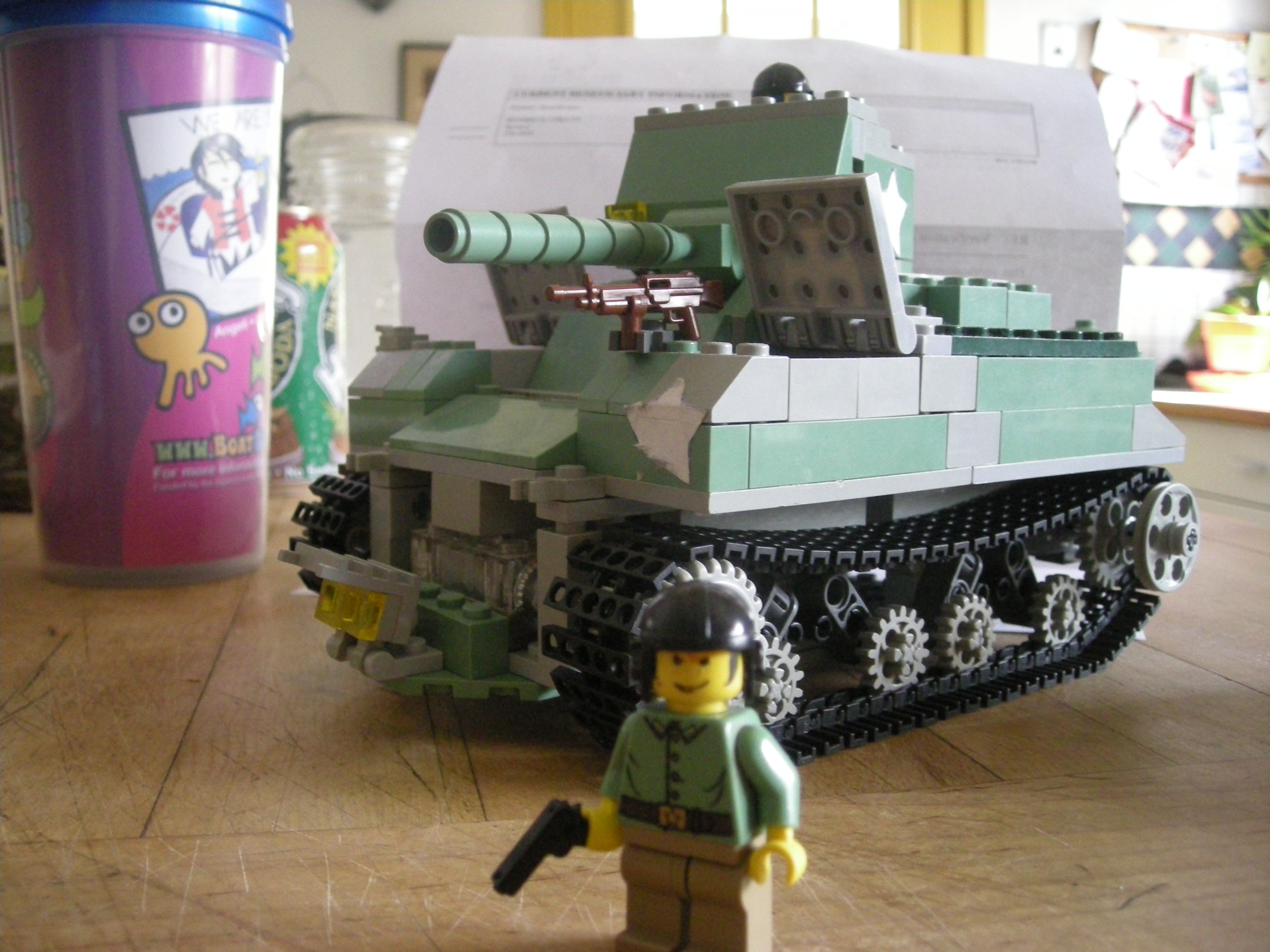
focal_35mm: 35
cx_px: 635
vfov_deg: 40.7
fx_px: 1284
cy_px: 476
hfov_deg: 52.6
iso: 400
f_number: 2.8
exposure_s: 1/56.1
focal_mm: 5.7
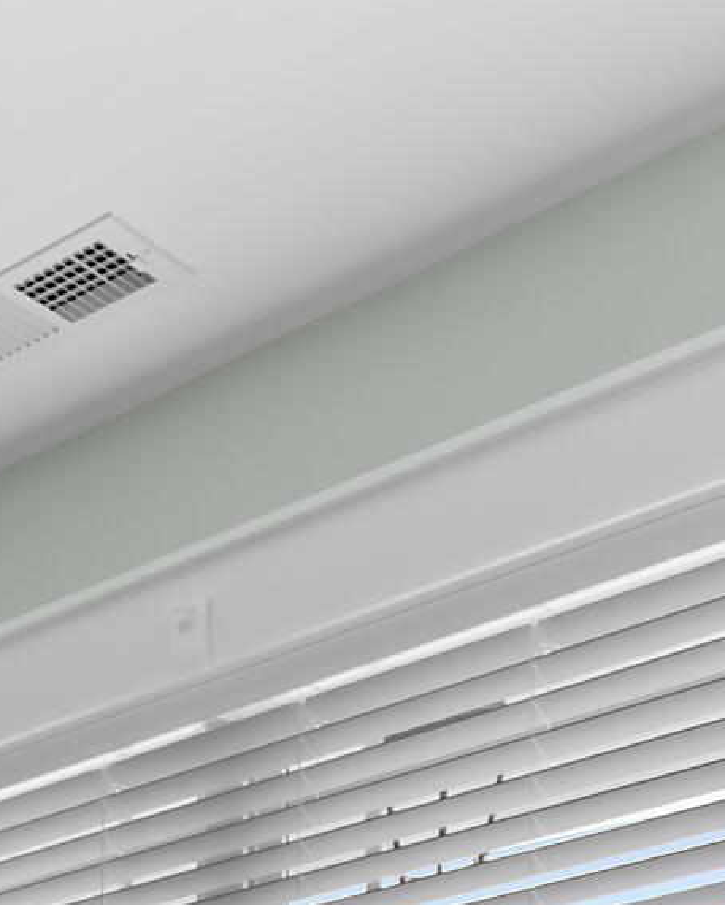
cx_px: -868
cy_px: 1568
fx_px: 1984
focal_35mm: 74
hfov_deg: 15.1
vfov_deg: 19.9
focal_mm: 10
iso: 100
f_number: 4.5
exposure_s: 1/8
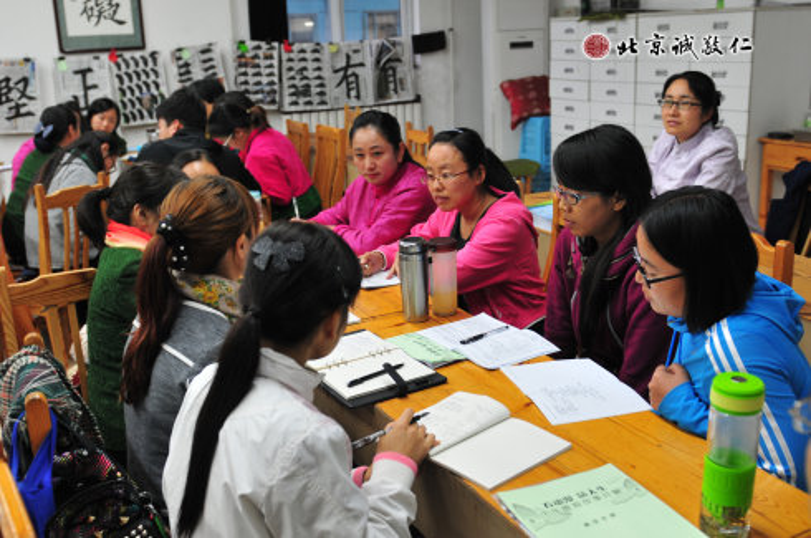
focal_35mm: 36
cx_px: 406
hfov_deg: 53.2
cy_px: 269
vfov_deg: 36.8
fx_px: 810
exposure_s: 1/40
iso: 320
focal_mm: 24
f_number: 3.2
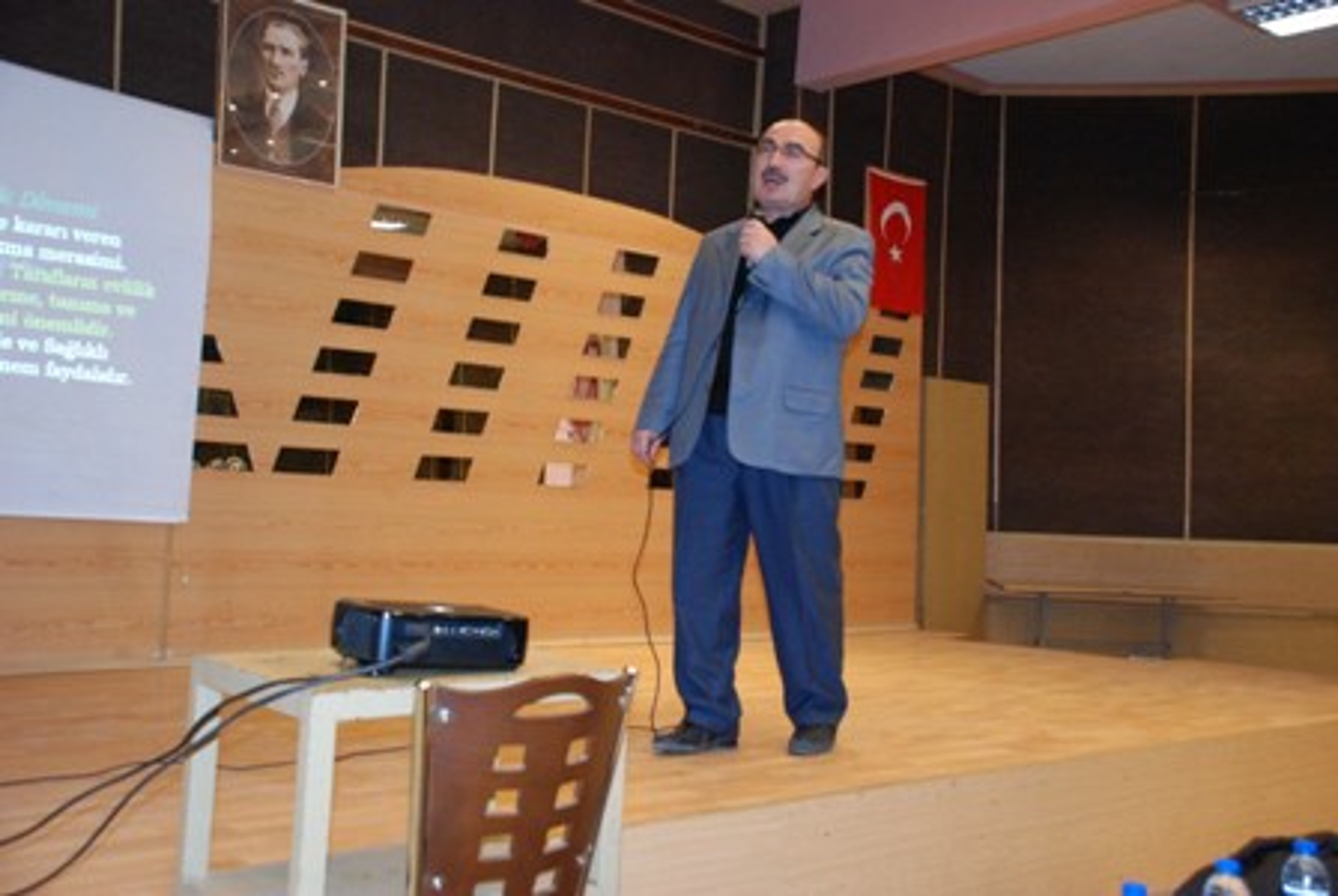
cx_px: 669
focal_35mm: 39
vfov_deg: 34.3
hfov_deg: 49.5
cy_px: 448
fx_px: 1451
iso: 1000
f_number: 4
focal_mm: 26
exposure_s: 1/40
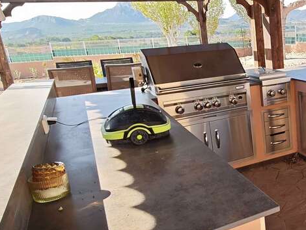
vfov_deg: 37.8
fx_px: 336
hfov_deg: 41.6
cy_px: 121
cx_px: 315
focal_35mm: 38
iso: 50
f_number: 2.2
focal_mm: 2.16
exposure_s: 1/214
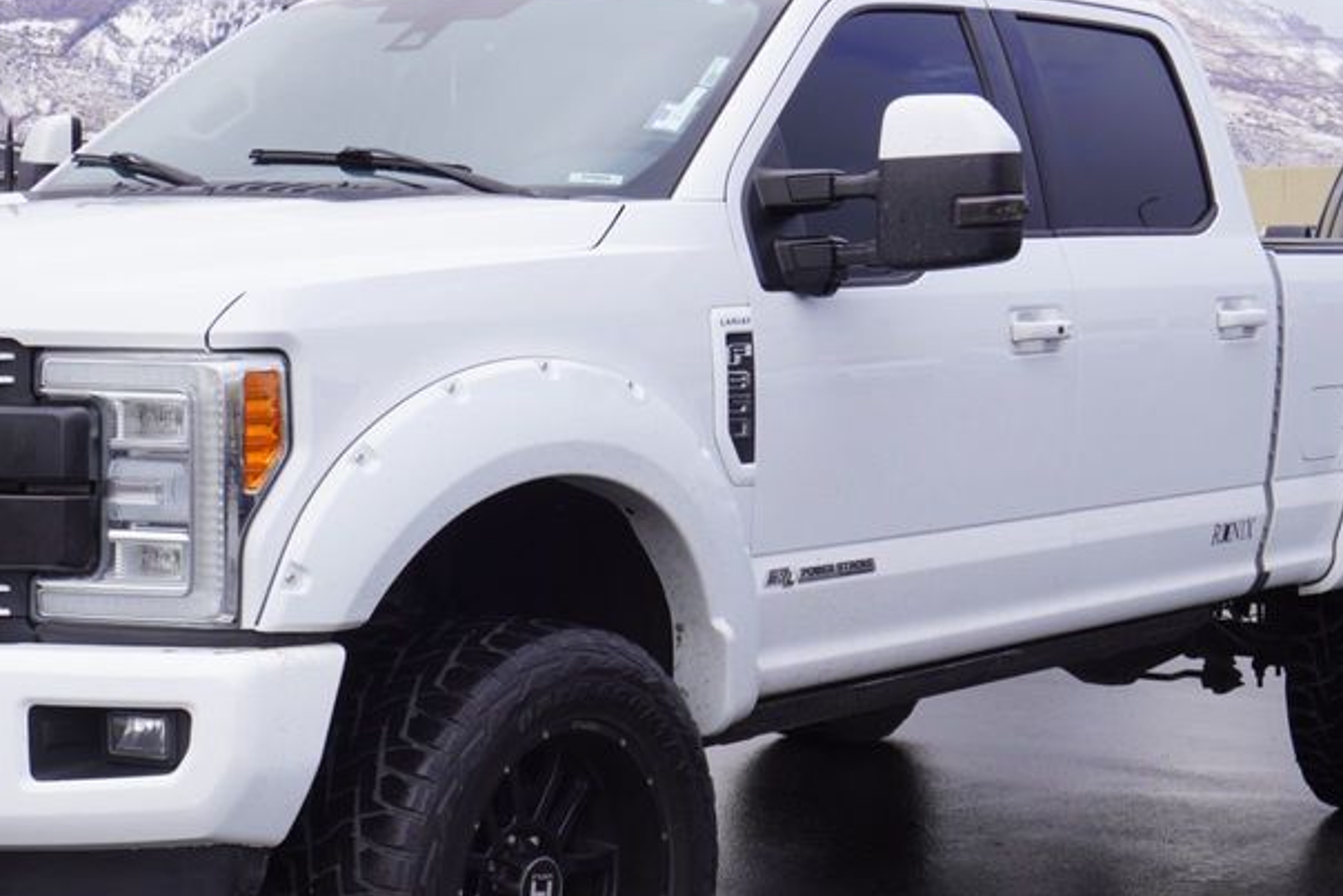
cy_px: 589
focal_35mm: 79
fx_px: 2942
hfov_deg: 25.6
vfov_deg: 17.3
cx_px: 498
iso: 100
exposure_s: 1/100
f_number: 9
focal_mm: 31
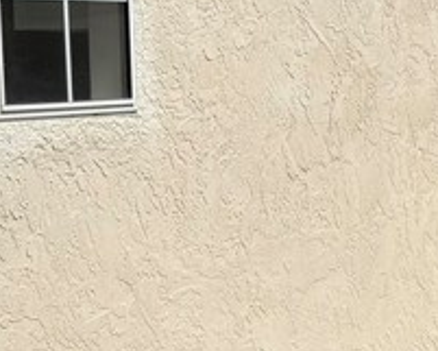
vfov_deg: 10.4
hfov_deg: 12.4
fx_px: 1932
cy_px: 220
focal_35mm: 149
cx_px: 606
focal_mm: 6.76
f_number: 1.78
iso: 64
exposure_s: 1/11364
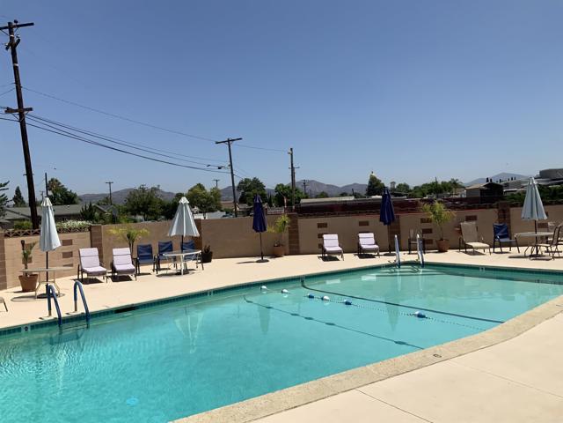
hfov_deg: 61.7
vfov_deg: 48.2
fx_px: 472
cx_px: 282
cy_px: 212
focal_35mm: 29
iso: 20
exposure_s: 1/4405
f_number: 1.8
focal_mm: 3
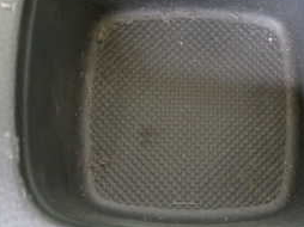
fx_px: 623
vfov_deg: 20.7
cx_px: 195
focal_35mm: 71
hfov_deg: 27.3
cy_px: 88
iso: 500
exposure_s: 1/30
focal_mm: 5.4
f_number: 2.3
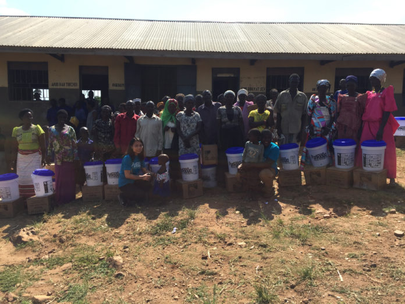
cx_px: 202
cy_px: 152
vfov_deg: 48.2
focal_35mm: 29
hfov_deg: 61.7
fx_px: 339
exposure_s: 1/2083
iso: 32
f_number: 2.2
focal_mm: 4.15
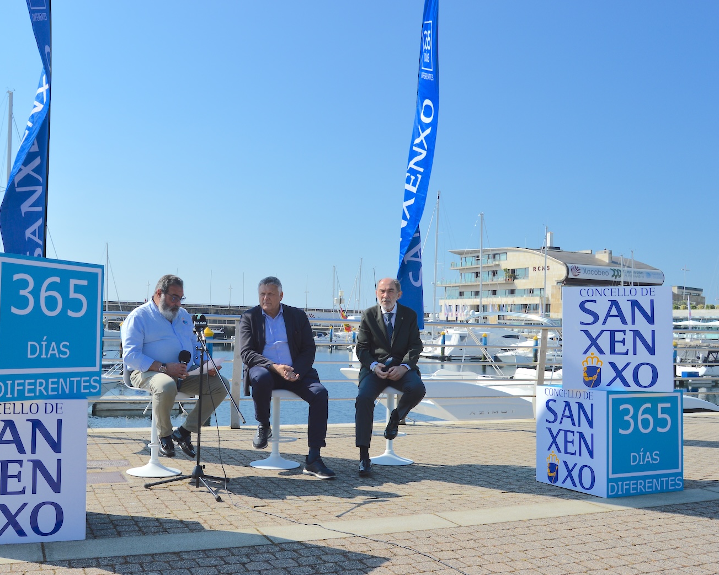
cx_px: 297
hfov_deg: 52.6
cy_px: 288
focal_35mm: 34
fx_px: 723
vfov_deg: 43.3
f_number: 9
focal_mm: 20
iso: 100
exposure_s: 1/320
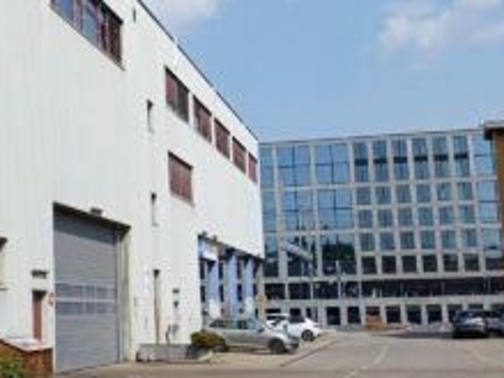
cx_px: 115
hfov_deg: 26.3
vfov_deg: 20.0
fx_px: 1062
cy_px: 108
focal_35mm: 73
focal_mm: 4.65
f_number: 1.8
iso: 50
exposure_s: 1/1658
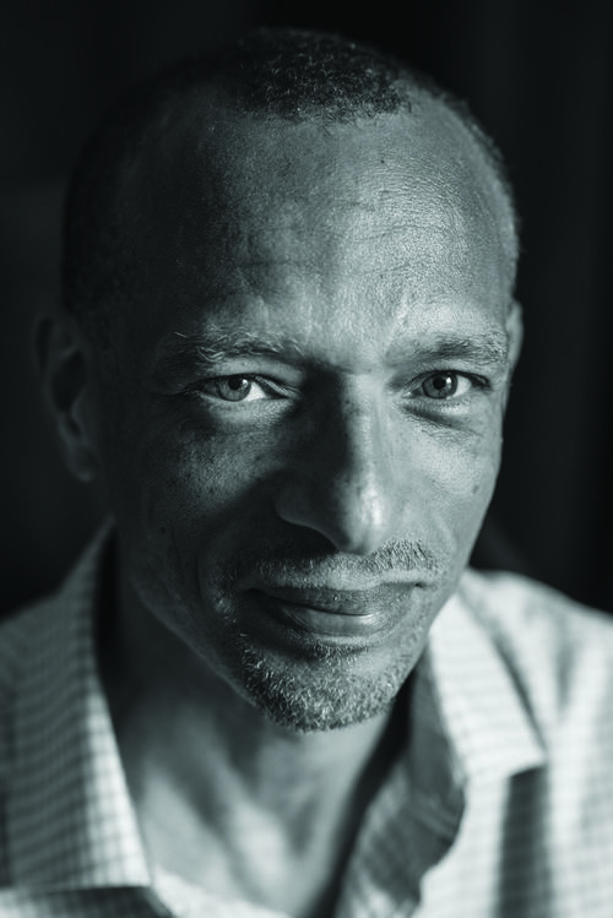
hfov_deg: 16.1
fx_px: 2169
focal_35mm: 85
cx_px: 306
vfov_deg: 23.9
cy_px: 459
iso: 1250
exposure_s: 1/125
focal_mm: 85
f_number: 3.2
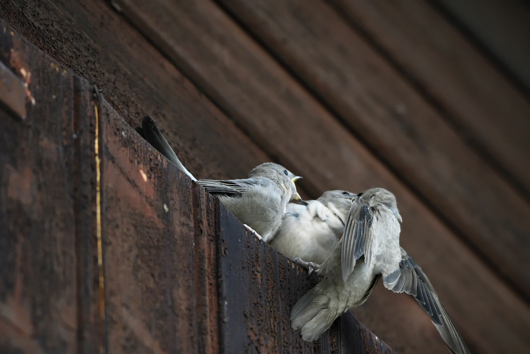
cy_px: 177
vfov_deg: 3.1
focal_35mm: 450
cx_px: 265
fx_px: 6624
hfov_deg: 4.6
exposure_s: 1/800
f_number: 5
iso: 4000
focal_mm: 300
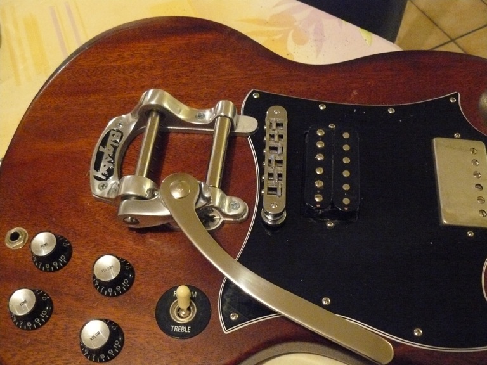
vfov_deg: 39.7
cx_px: 244
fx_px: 506
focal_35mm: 36
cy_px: 182
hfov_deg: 51.4
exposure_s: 1/10
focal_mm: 6
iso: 800
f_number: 2.8
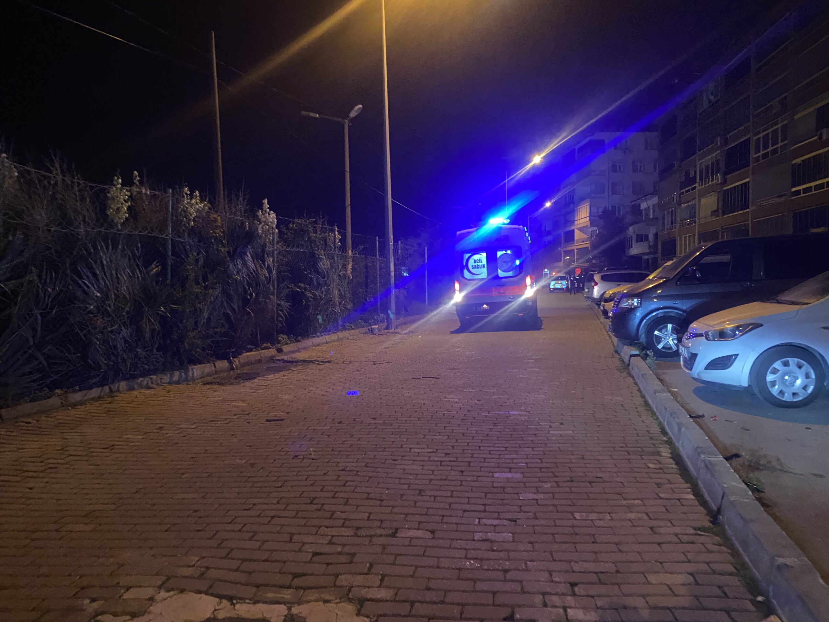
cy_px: 311
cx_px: 414
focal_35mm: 26
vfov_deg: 53.1
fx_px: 623
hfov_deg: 67.3
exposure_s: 1/25
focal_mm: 4.25
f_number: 1.8
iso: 800
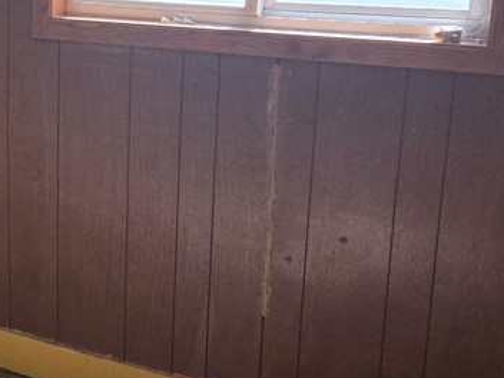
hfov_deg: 27.2
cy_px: 136
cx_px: -9
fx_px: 976
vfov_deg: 21.9
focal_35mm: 67
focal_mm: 5.4
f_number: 1.8
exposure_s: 1/180
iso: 100
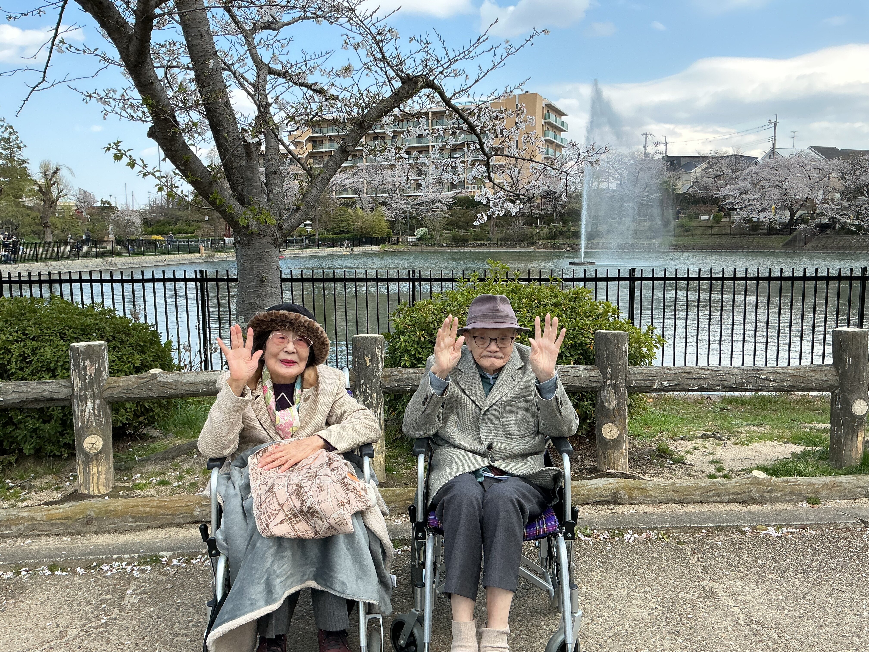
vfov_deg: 48.2
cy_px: 326
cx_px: 434
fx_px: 728
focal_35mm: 29
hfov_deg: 61.7
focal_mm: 3
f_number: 1.8
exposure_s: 1/728
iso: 25
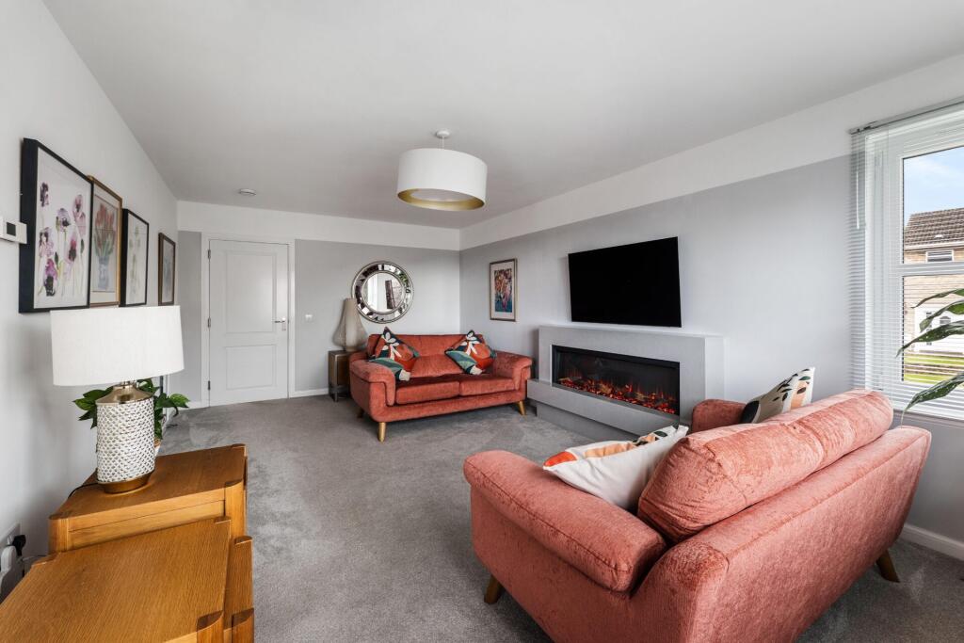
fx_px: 375
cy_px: 322
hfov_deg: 104.2
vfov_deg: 81.2
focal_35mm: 14
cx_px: 482
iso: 640
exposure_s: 1/1.67
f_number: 8
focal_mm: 14
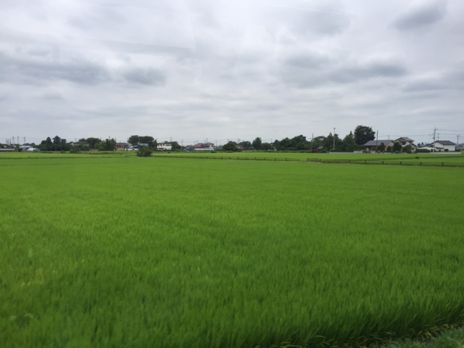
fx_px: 389
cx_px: 232
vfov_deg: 48.2
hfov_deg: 61.7
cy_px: 174
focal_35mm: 29
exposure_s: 1/408
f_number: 2.2
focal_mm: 4.15
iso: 32
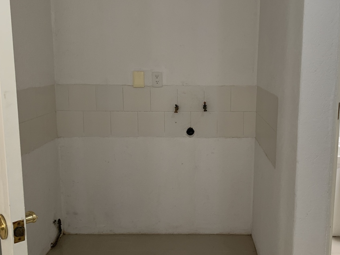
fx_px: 363
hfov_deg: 49.6
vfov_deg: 38.6
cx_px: 215
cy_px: 113
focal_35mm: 37
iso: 100
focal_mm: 4.25
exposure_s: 1/60
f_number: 1.8
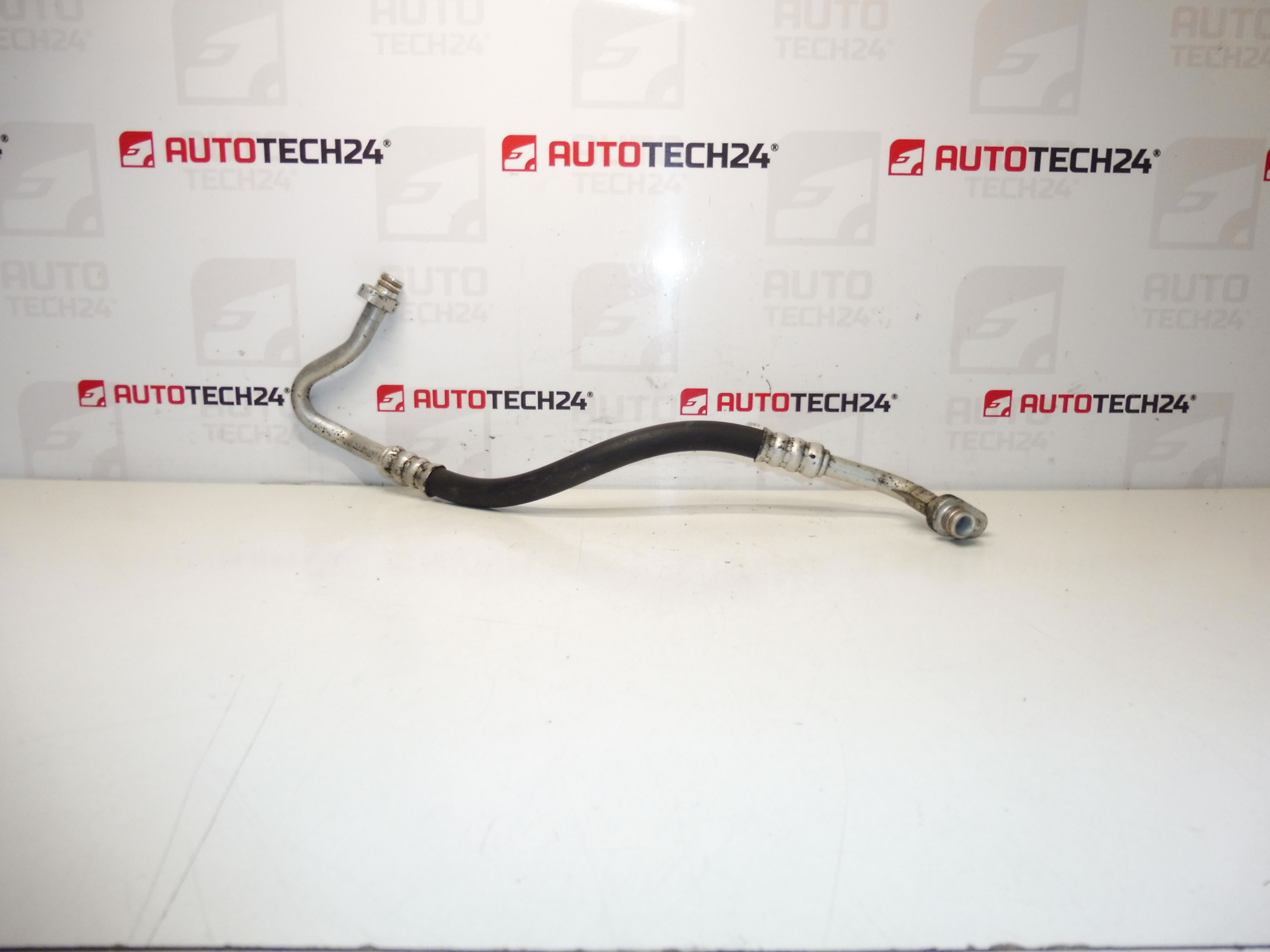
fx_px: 881
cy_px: 476
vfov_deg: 56.8
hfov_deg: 71.6
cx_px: 635
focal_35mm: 24
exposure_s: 1/160
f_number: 3.5
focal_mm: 4.3
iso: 200
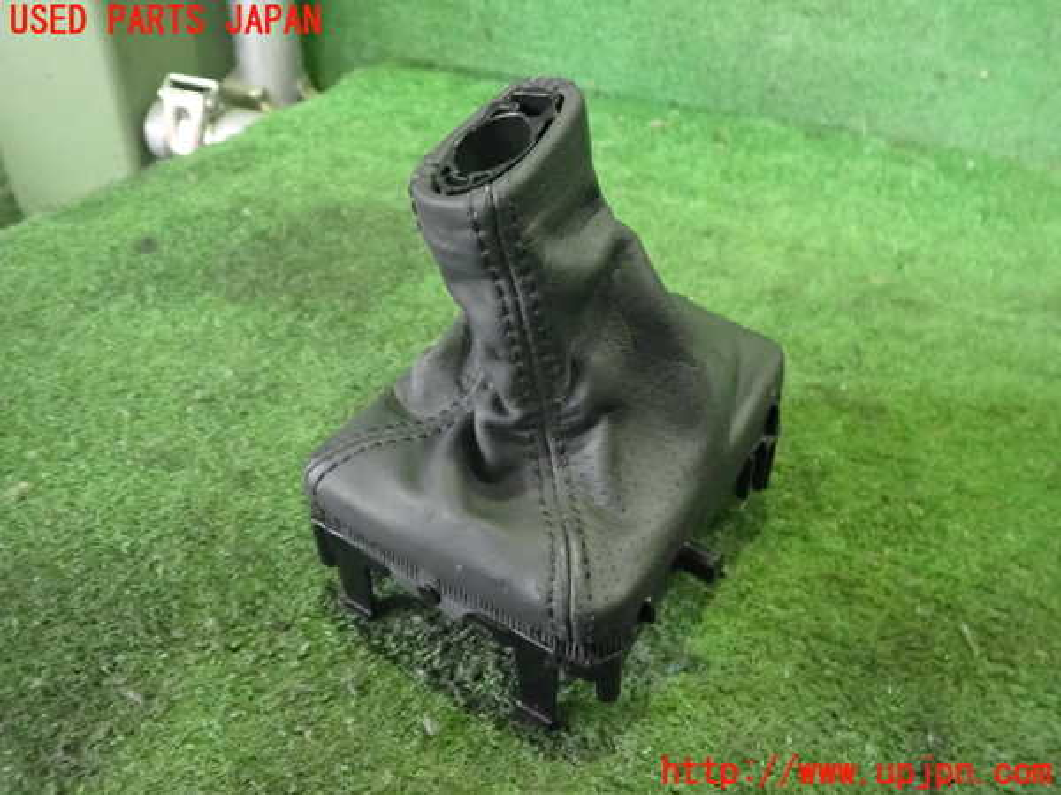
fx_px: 920
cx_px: 530
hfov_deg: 60.0
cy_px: 398
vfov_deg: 46.8
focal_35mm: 30
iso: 4000
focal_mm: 5.4
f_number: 2.3
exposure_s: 1/125
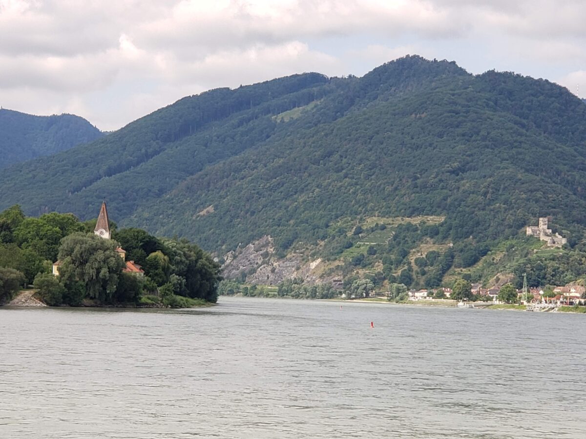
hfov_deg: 36.8
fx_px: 880
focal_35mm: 52
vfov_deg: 28.0
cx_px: 293
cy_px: 220
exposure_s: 1/463
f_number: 2.4
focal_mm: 6
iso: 32
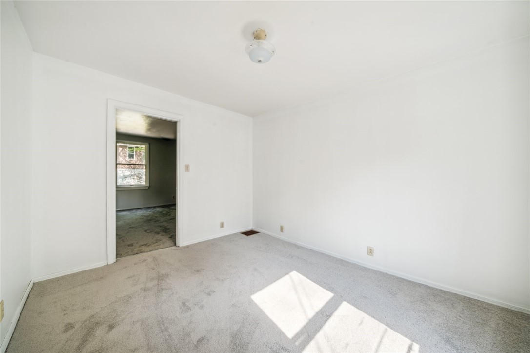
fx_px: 177
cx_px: 265
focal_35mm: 12
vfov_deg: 89.9
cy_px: 176
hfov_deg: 112.6
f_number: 11
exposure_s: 1/6
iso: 50
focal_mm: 12
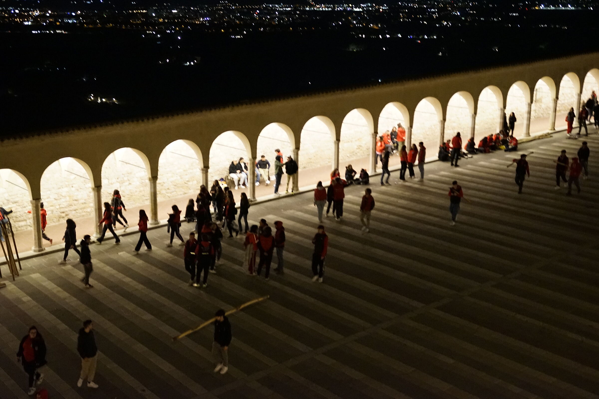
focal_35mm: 50
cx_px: 300
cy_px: 200
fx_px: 832
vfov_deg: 27.0
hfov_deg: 39.6
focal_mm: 50
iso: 6400
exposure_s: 1/40
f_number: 2
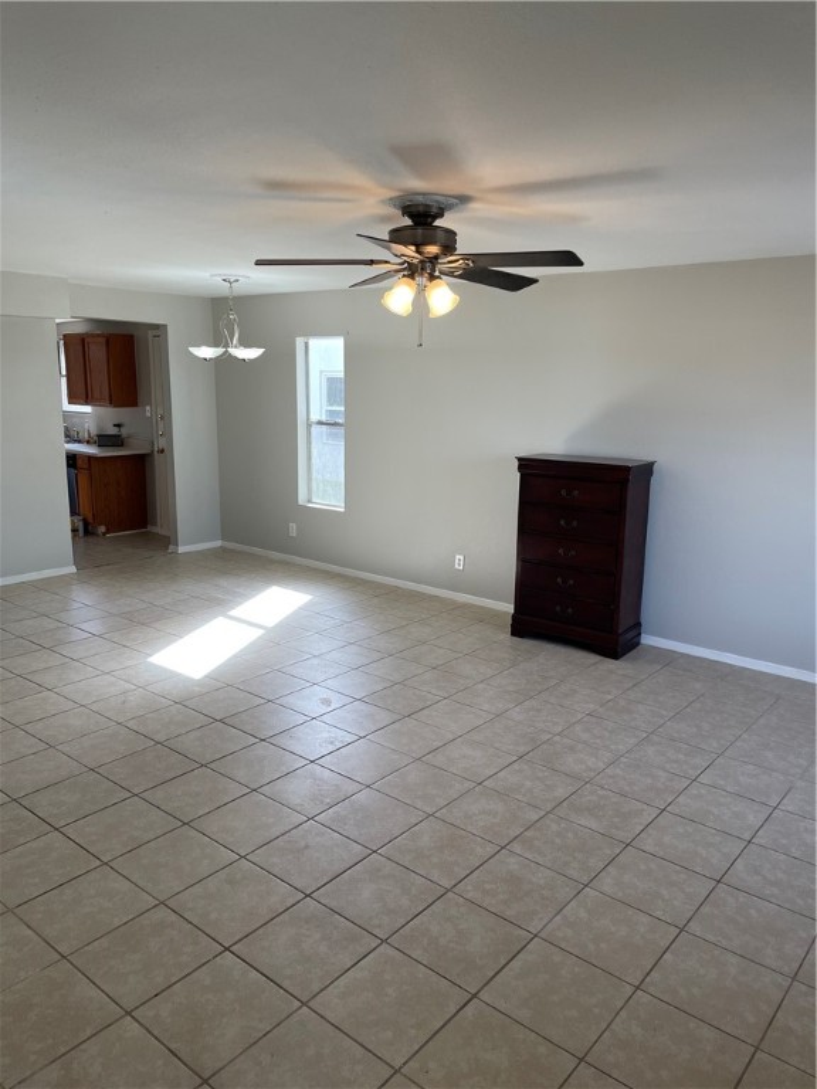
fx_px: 818
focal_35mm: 26
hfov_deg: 53.1
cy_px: 544
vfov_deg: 67.3
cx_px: 408
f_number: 1.6
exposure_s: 1/120
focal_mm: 4.2
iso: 40
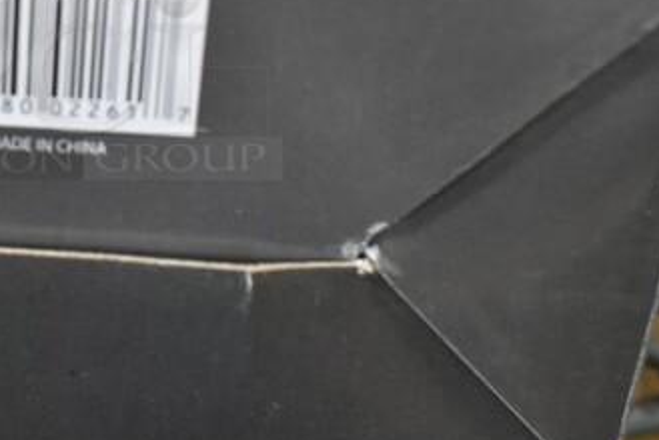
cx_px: 60
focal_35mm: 64
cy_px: 74
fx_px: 1171
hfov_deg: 30.0
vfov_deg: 21.0
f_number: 5.6
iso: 4500
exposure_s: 1/125
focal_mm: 23
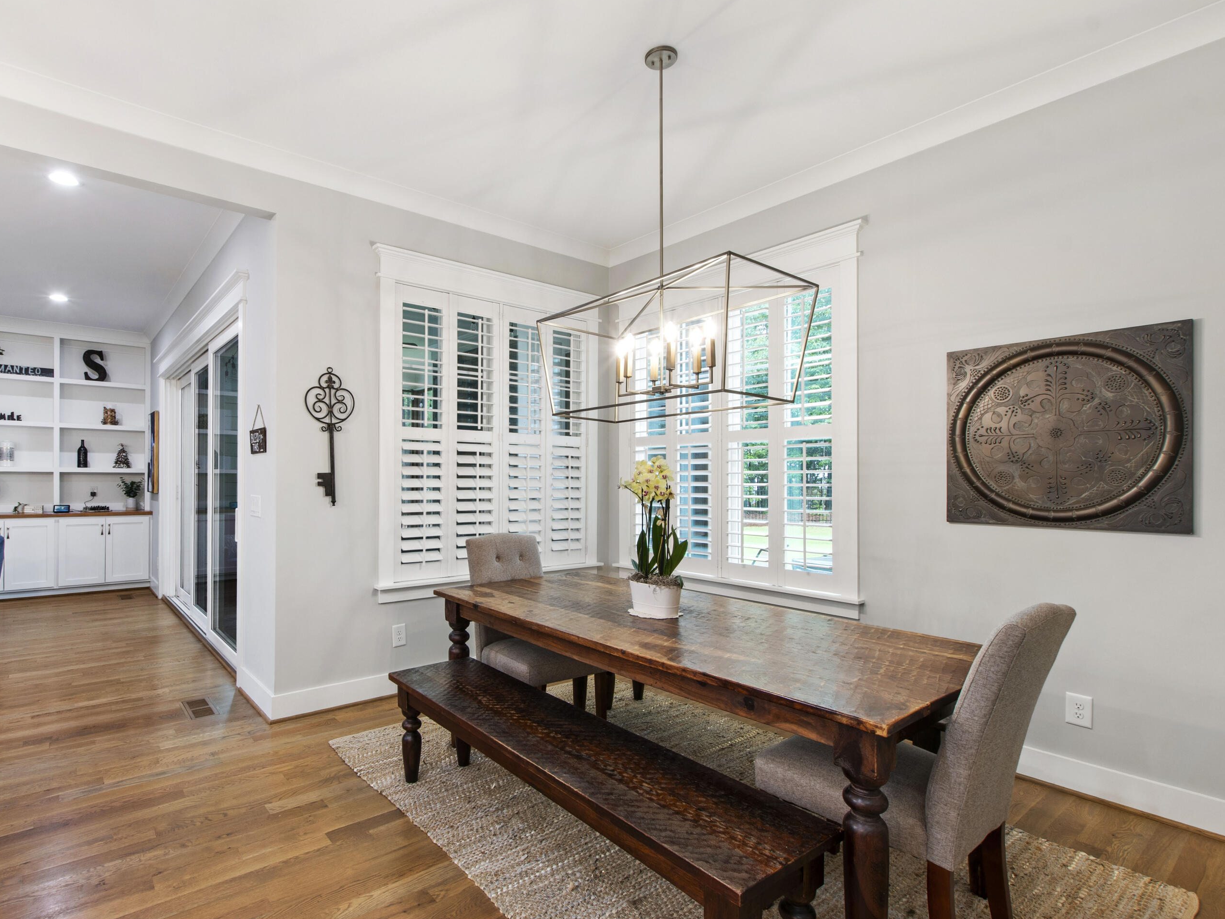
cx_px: 540
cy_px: 460
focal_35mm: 17
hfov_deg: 90.6
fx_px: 602
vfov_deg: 74.7
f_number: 8
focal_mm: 10
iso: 100
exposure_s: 1
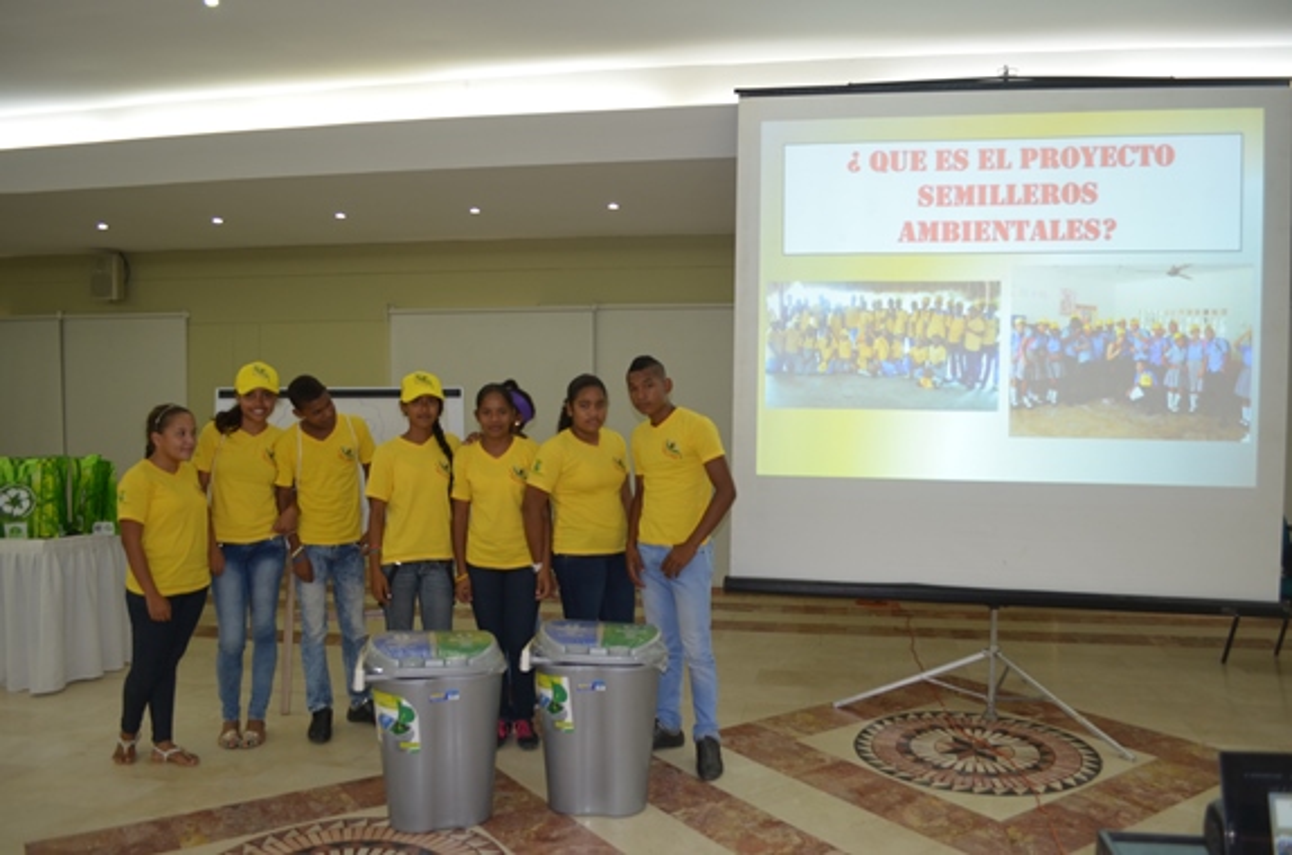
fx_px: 967
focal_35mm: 27
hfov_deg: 67.5
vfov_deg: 47.7
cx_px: 646
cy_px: 428
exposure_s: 1/30
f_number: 3.5
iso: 280
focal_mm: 18
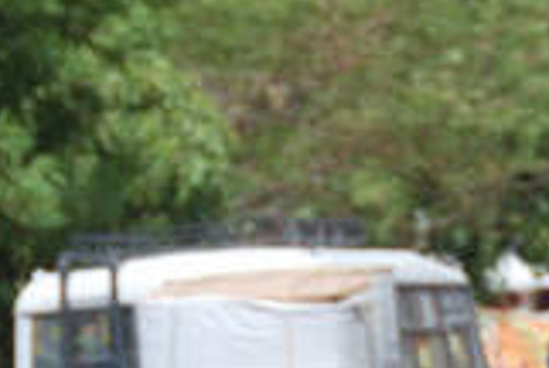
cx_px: 958
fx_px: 11932
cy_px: 470
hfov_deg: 2.6
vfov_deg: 1.8
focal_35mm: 781
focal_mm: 120
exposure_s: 1/250
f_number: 7.1
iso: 100
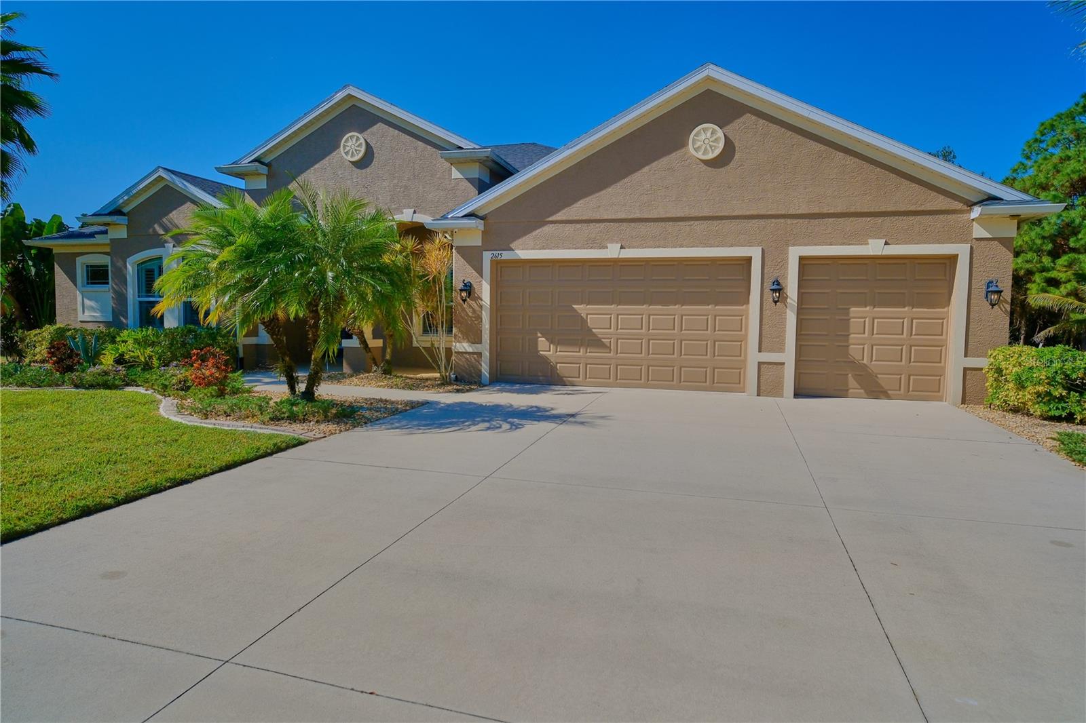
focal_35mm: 20
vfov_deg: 61.9
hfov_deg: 84.0
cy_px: 362
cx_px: 543
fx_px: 603
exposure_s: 1/8000
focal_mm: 13
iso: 640
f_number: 3.6
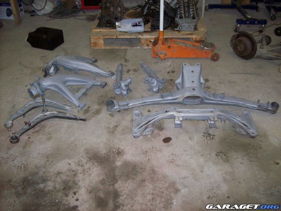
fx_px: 292
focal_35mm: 36
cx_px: 140
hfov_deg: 51.4
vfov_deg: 39.7
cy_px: 106
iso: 200
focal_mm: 6
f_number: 2.7
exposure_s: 1/64
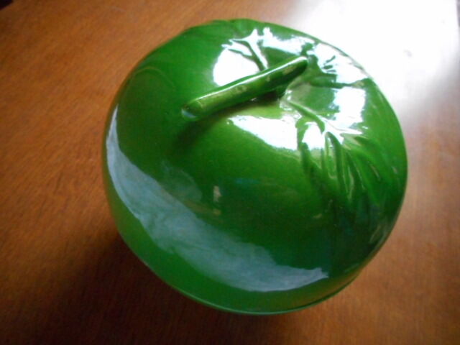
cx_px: 230
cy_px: 172
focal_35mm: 25
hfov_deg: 69.4
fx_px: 332
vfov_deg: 54.9
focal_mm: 4.5
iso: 800
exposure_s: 1/25
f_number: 3.7
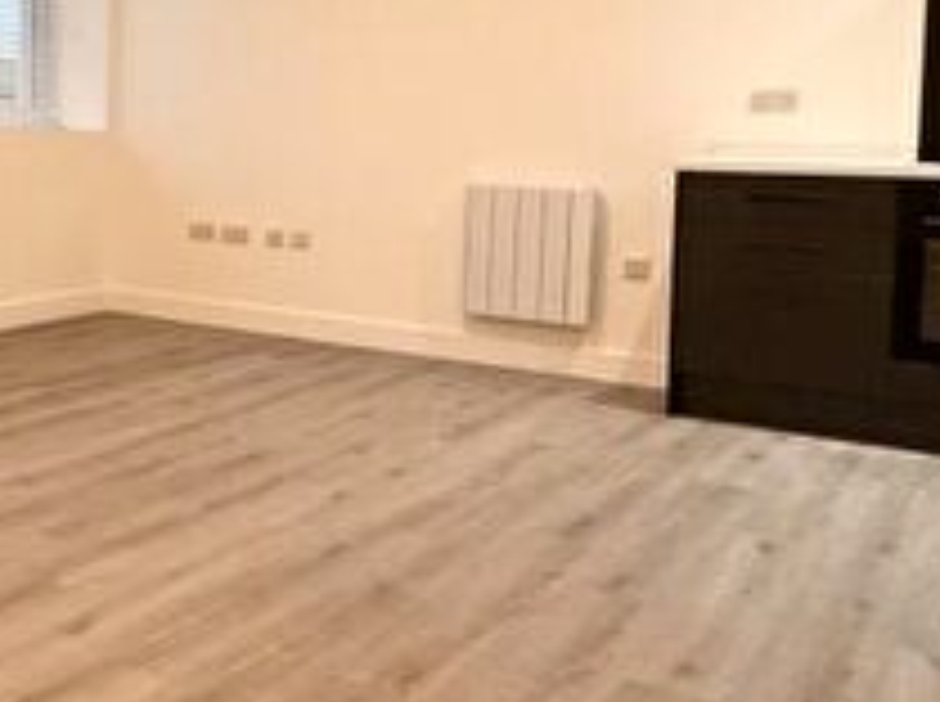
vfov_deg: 30.4
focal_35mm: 47
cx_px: -121
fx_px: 1274
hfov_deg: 34.4
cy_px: 196
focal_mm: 2.22
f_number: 2.2
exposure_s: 1/100
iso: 250
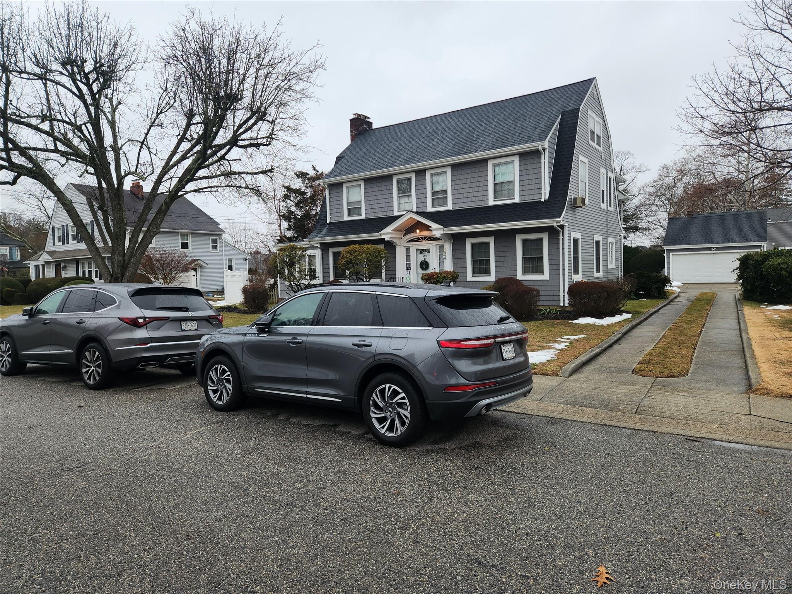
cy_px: 297
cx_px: 396
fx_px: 526
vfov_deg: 58.9
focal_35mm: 23
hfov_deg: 73.9
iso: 40
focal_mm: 5.4
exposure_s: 1/180
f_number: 1.8
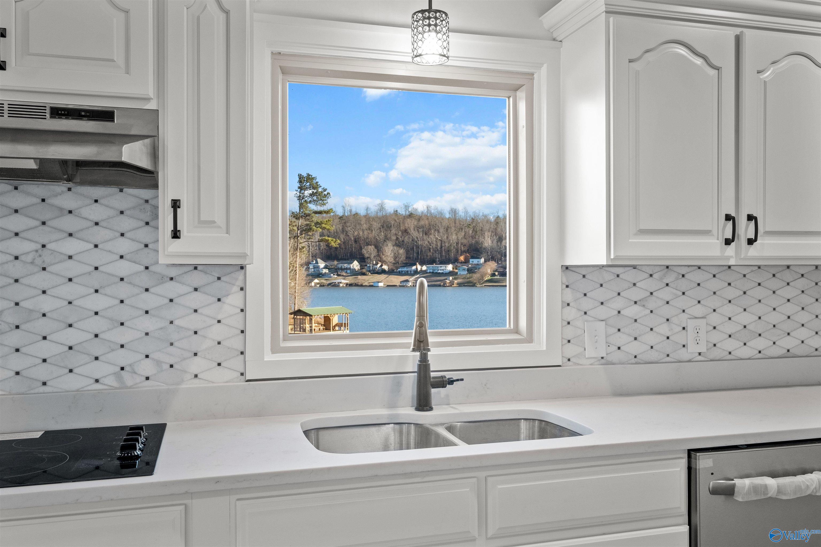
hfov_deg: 61.9
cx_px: 410
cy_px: 274
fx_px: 684
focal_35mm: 30
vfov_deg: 43.6
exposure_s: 1/10
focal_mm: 20
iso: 800
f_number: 8
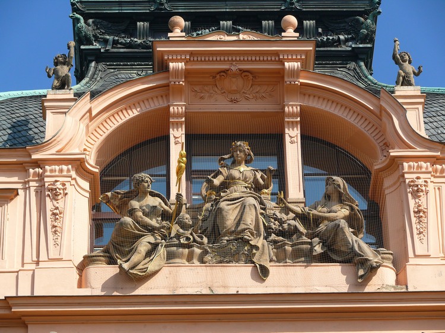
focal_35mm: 158
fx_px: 2030
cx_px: 222
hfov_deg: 12.5
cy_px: 166
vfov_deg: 9.4
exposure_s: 1/200
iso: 100
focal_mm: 33.5
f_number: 4.5
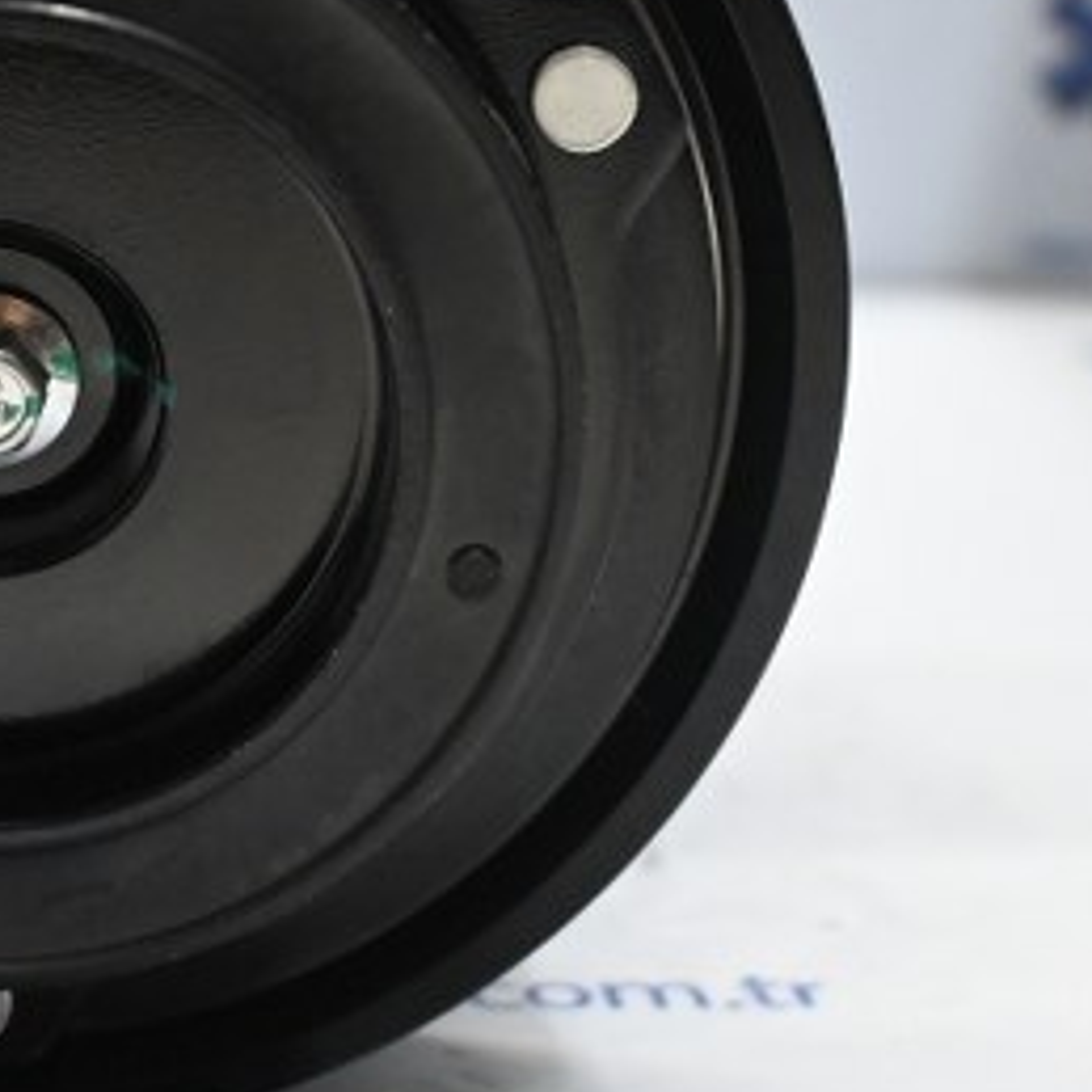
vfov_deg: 17.4
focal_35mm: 98
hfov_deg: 17.3
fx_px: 3509
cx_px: 42
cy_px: 48
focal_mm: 25
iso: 2000
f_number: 4.2
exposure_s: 1/125
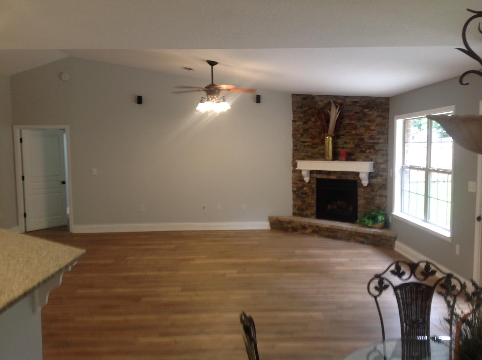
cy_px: 180
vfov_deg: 40.6
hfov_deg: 52.7
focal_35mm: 35
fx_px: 487
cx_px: 241
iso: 50
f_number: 2.4
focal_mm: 4.28
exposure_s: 1/17
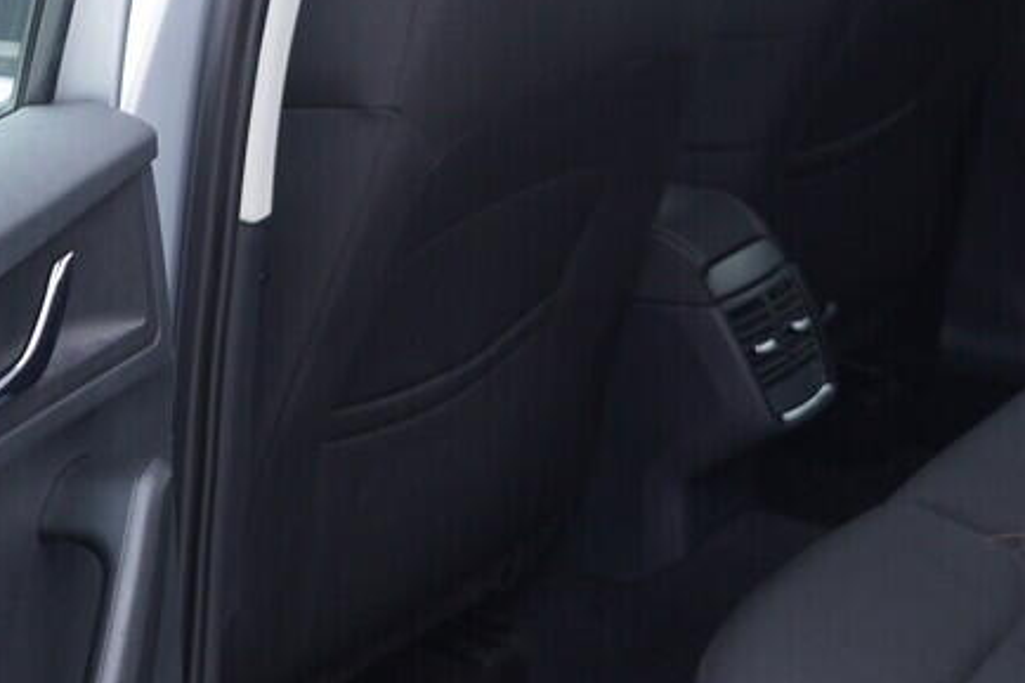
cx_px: 538
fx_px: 2419
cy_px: 245
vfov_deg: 16.0
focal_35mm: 85
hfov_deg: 23.9
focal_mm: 24
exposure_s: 1/40
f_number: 2.8
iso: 160
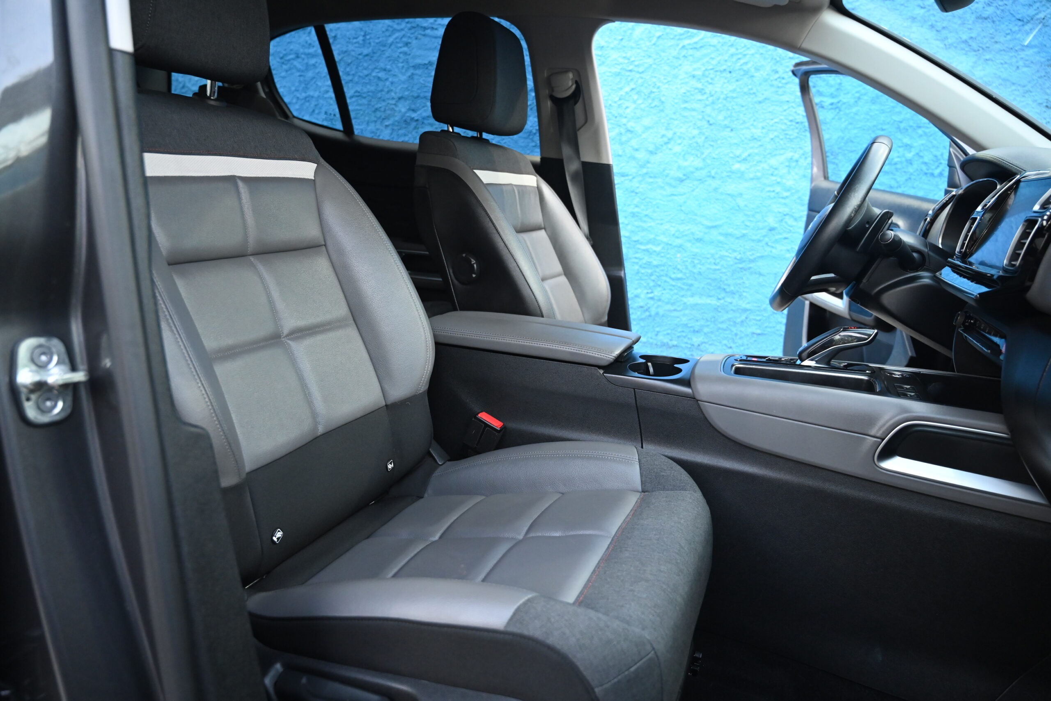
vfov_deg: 53.1
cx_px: 526
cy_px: 350
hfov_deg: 73.7
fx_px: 701
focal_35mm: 24
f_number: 4
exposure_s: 1/125
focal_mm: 24
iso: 3200
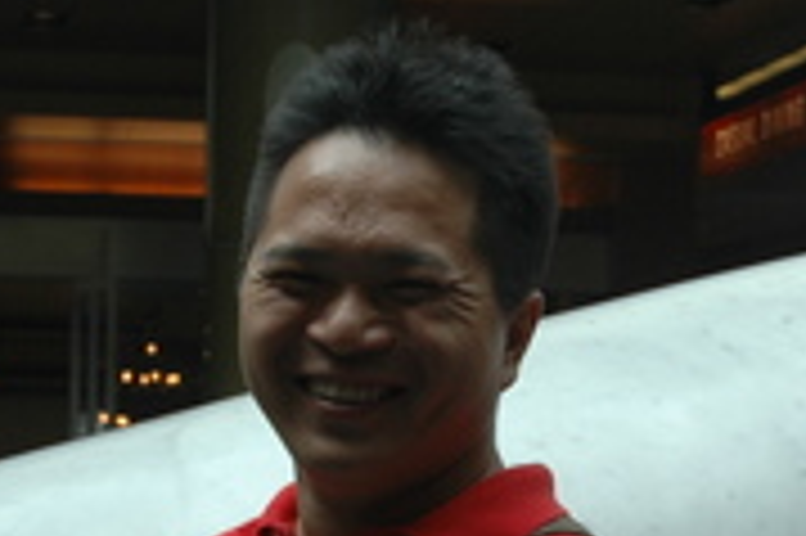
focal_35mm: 136
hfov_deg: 15.1
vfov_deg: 10.0
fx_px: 3035
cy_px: 534
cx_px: 504
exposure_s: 1/100
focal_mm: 27
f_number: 5.6
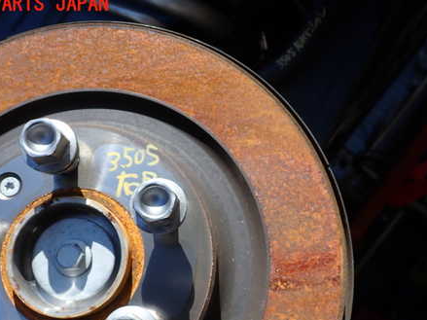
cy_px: 211
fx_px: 506
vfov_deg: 34.8
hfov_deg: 45.8
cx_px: 224
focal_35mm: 41
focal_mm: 5.4
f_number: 3.2
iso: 100
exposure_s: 1/800
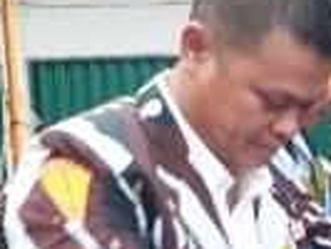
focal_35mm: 91
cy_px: 304
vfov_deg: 15.6
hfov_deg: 20.3
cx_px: 388
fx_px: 871
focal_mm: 3.6
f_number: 1.9
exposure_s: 1/50
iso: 64
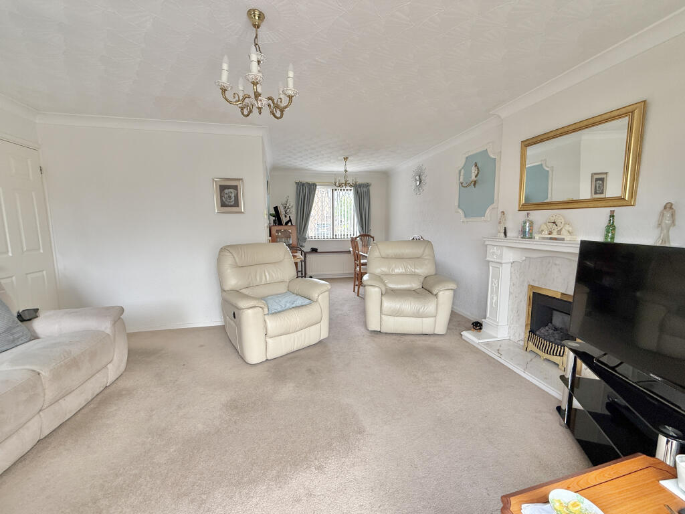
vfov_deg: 85.7
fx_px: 277
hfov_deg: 102.1
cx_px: 342
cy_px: 257
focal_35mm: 14
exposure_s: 1/99
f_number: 2.2
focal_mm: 2.22
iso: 100
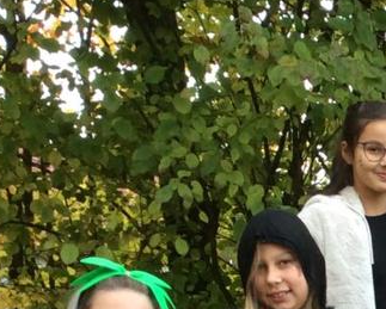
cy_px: 552
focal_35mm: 129
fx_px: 1475
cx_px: 707
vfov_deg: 11.2
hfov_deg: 13.3
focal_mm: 3.3
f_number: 2.4
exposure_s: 1/100
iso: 40
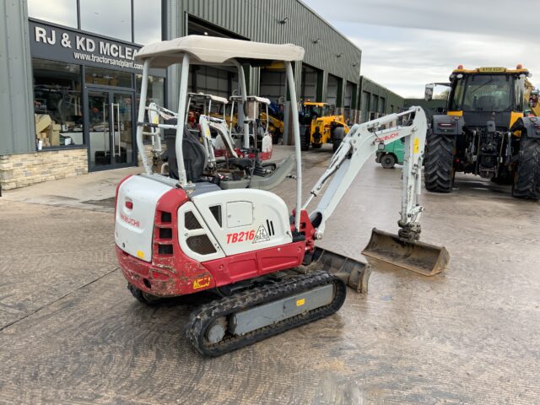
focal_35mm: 29
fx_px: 452
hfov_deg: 61.7
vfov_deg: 48.2
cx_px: 270
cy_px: 202
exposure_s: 1/168
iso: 16
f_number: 1.8
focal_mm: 3
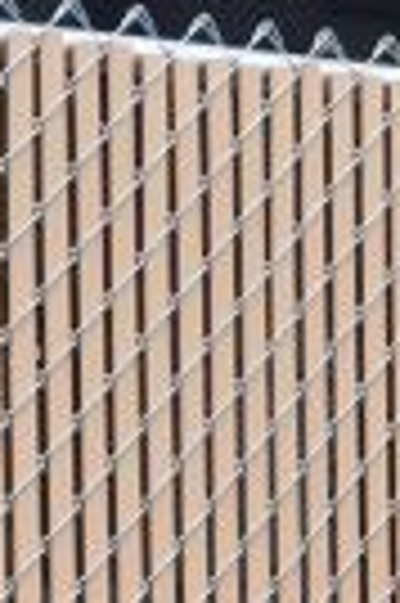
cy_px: 842
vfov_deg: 11.1
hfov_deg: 7.2
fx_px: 3008
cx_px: 948
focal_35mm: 180
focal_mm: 4.15
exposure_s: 1/460
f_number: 2.2
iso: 32
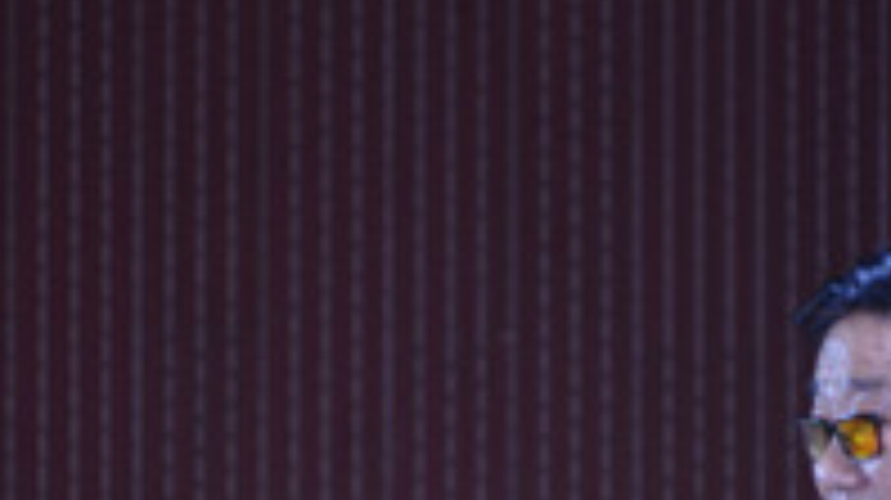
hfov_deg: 4.1
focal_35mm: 530
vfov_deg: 2.3
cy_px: 714
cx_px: 500
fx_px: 12512
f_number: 2.8
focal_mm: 200
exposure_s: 1/125
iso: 250
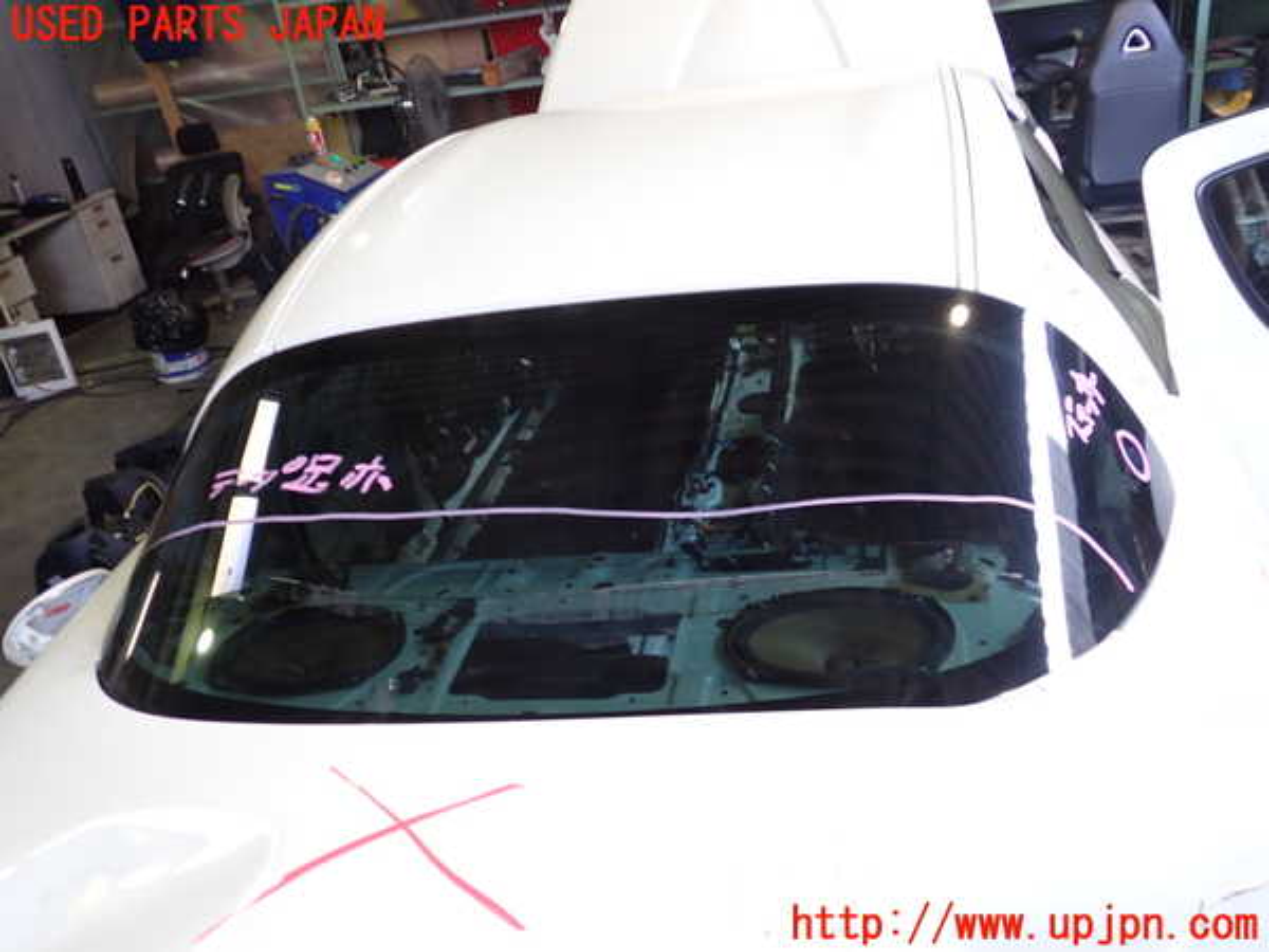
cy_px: 476
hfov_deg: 60.0
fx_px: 1100
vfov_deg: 46.8
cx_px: 634
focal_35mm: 30
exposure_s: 1/40
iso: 200
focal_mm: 5.4
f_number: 2.3
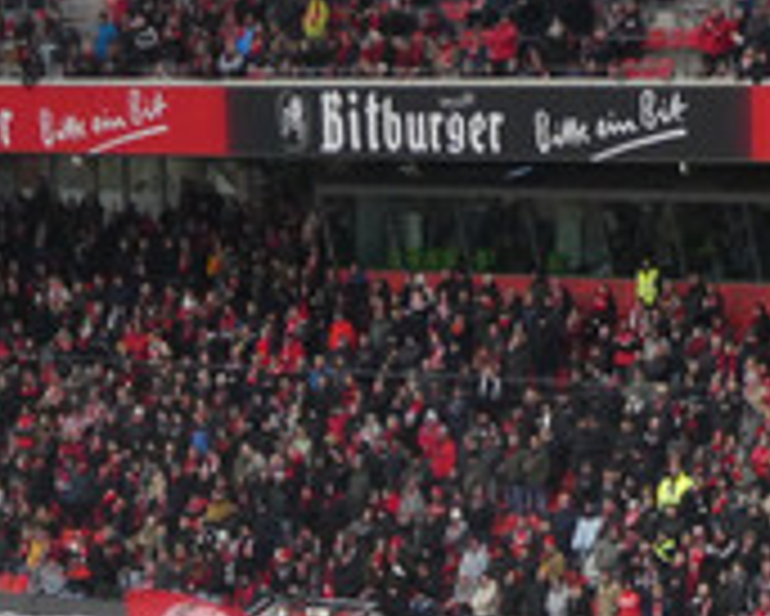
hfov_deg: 7.6
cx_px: 603
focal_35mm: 255
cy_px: 967
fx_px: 5815
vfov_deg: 6.0
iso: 320
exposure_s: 1/80
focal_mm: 12.5
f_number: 4.5
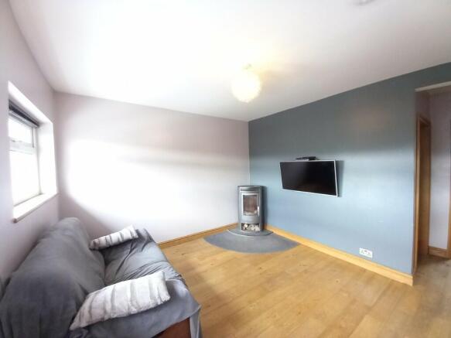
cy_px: 169
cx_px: 226
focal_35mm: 13
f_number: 2.2
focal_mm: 1.13
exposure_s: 1/25
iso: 200
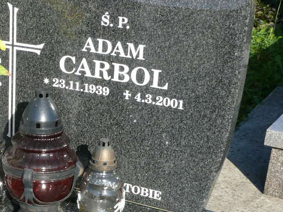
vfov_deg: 15.1
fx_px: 777
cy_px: 237
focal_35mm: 95
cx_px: -56
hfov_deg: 19.5
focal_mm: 7.4
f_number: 5.6
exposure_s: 1/320
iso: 100
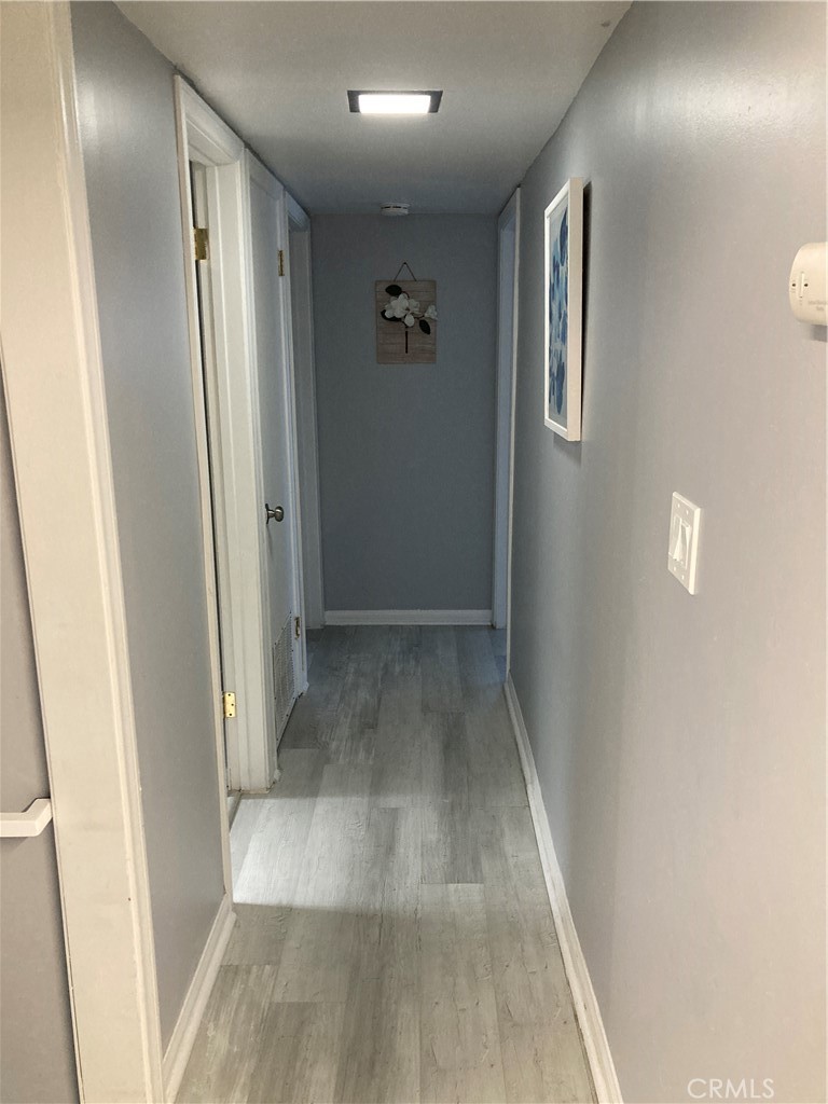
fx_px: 893
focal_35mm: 28
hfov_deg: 49.7
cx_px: 414
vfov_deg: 63.4
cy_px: 552
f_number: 1.8
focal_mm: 3.99
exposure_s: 1/60
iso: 320
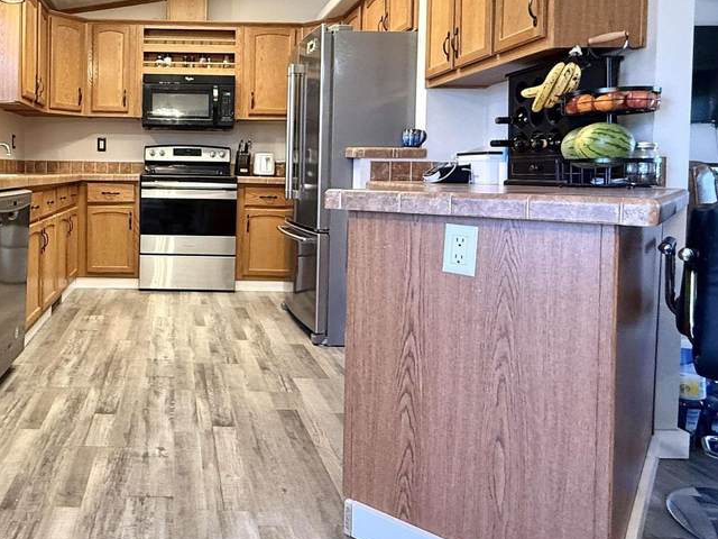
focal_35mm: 28
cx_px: 177
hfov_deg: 59.9
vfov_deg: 49.2
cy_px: 195
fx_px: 581
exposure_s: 1/60
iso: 400
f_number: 2.2
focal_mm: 2.22
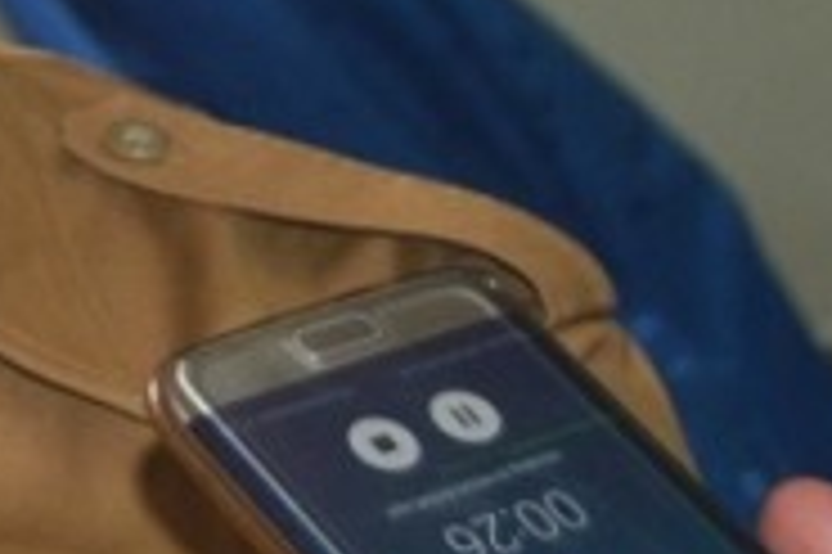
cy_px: -270
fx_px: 4345
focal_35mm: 188
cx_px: -391
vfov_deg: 7.2
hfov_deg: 10.6
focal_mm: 29
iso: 400
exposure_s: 1/80
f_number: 4.5
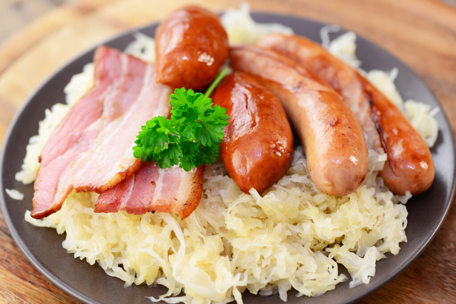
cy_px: 152
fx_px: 1330
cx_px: 228
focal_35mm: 105
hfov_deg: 19.5
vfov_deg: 13.0
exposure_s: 1/50
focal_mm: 105
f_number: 5.6
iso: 100
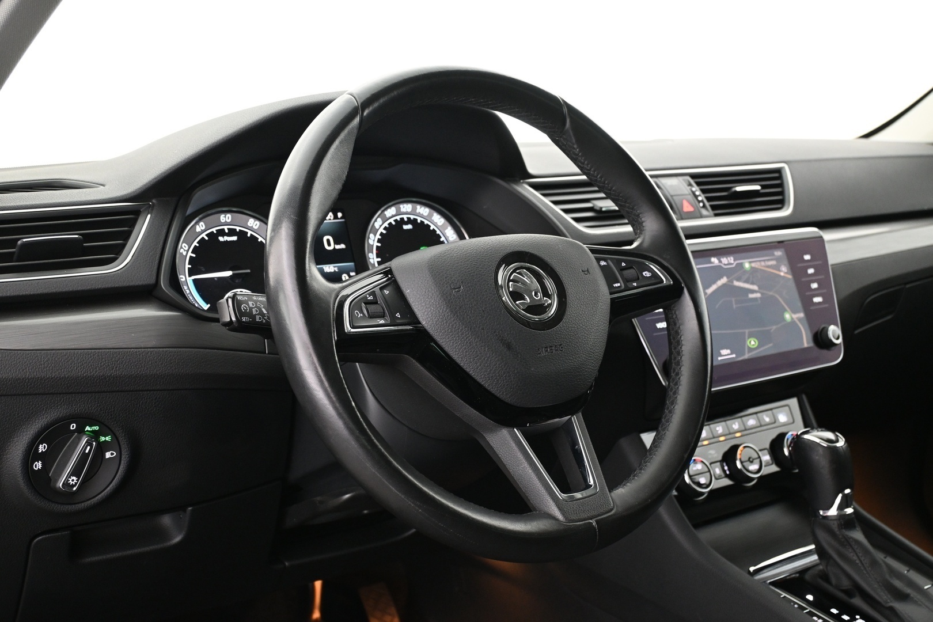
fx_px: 1088
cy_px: 311
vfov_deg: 31.9
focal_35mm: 42
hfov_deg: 46.4
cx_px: 466
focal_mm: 28
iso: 1600
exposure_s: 1/13
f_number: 4.5
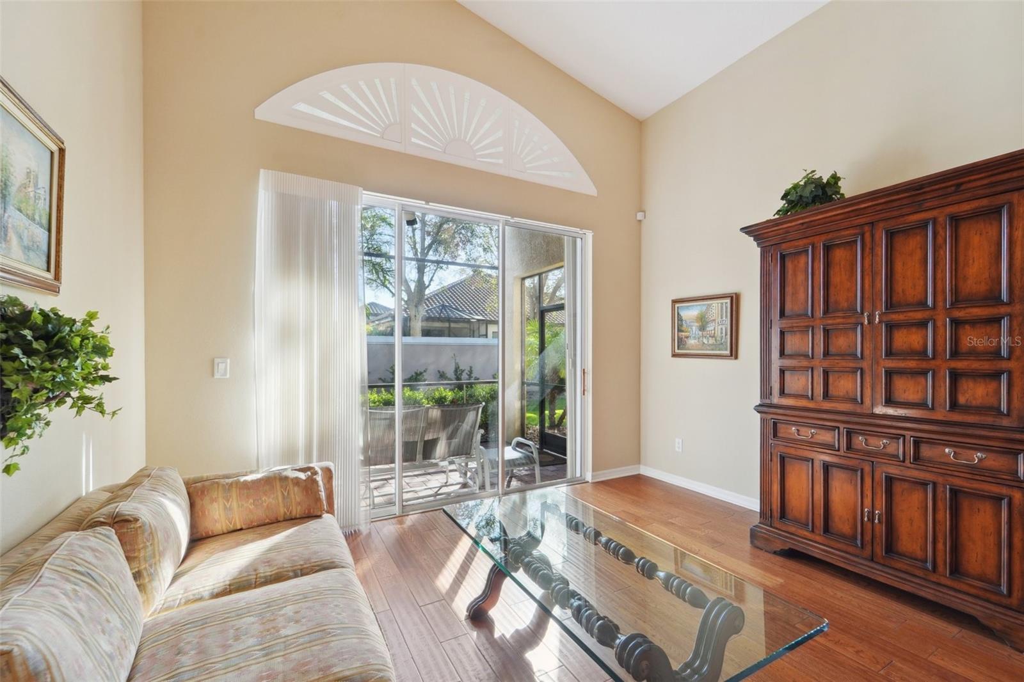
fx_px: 398
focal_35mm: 14
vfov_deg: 81.2
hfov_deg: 104.3
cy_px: 341
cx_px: 512
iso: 400
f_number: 8
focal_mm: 14
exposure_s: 1/45
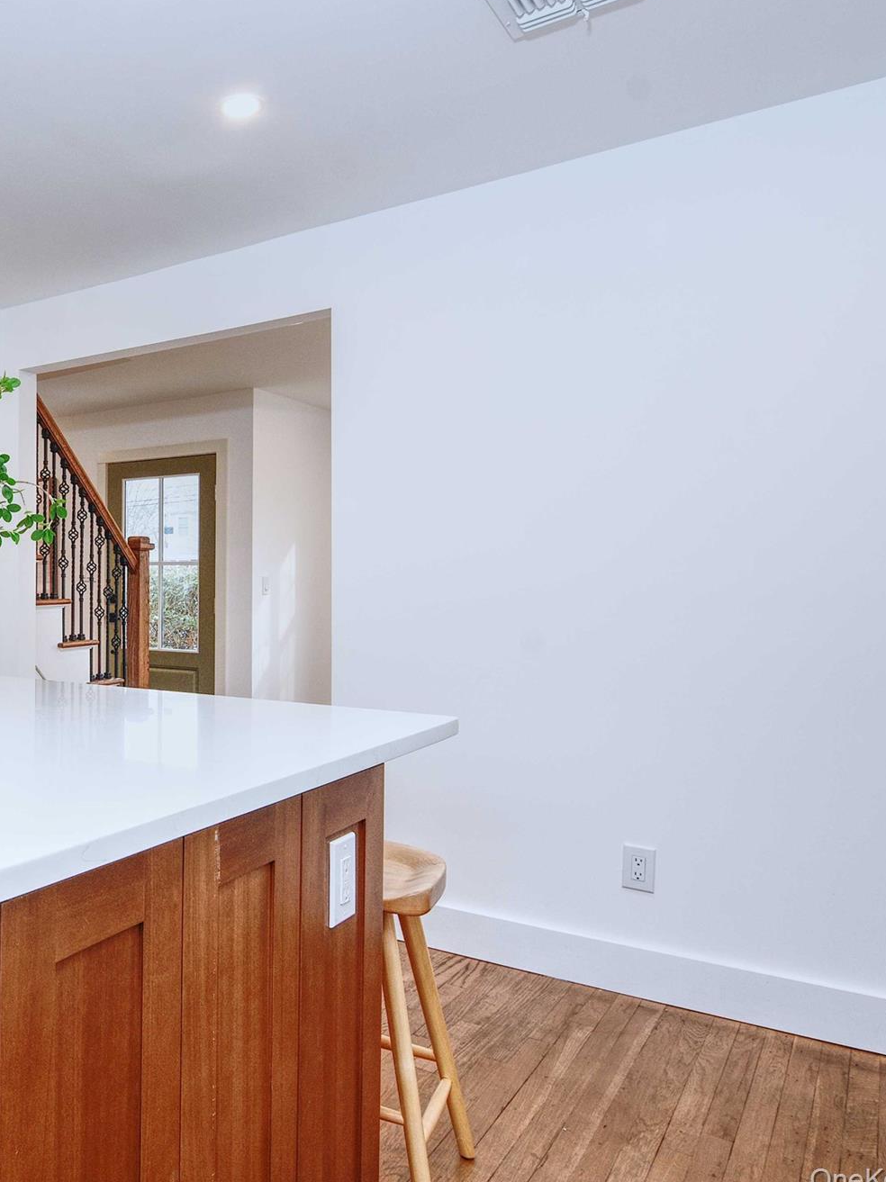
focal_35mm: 27
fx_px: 922
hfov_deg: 45.9
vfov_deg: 65.3
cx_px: 71
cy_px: 586
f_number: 9
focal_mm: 12
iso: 320
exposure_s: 1/25
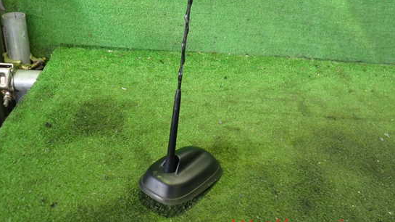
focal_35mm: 36
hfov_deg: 55.2
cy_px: 73
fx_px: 377
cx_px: 178
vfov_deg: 32.5
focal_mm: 5.4
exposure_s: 1/30
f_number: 2.3
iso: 640
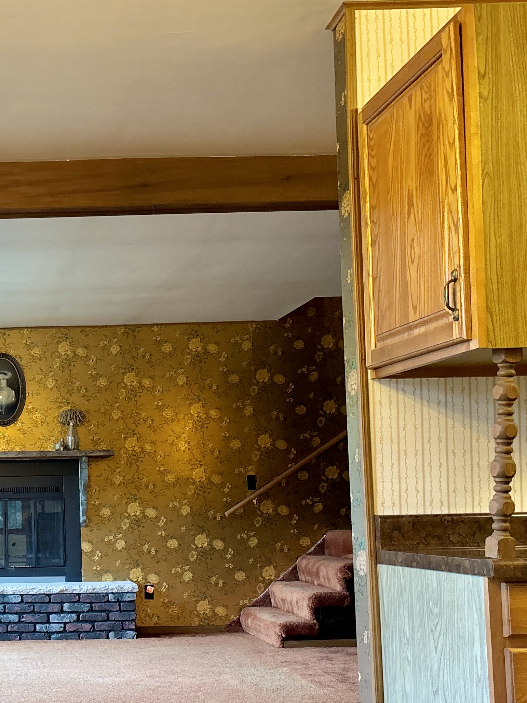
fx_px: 1035
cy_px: 459
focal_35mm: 51
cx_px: -13
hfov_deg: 26.8
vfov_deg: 37.2
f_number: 1.6
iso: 320
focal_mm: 5.96
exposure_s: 1/60
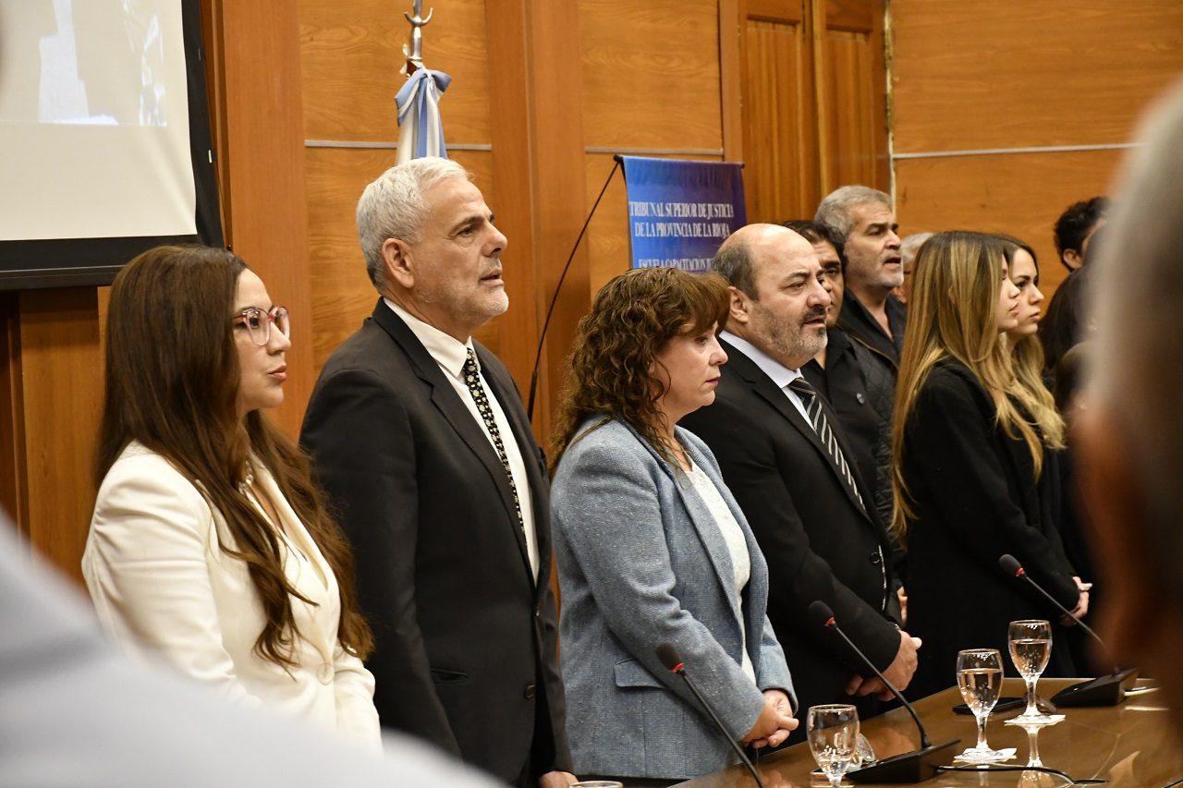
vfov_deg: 11.4
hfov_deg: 17.1
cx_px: 592
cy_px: 394
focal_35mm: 120
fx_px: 3943
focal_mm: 80
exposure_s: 1/50
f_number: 7.1
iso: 4000
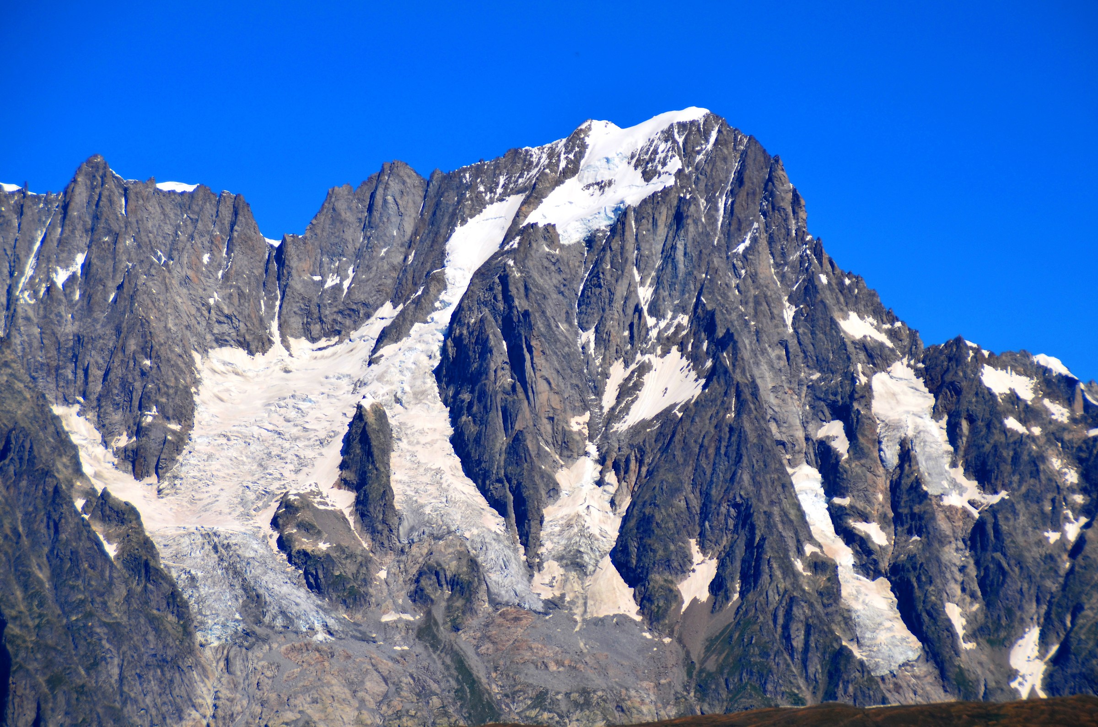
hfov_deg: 12.3
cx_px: 549
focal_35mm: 168
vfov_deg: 8.1
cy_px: 364
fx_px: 5113
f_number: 8
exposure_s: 1/1000
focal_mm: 112
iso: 110
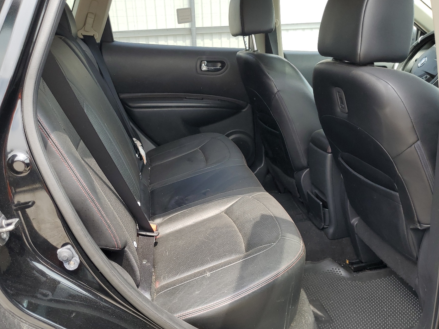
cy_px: 155
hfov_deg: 59.9
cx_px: 210
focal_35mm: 30
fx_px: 380
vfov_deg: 46.8
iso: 50
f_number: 1.5
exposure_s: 1/303
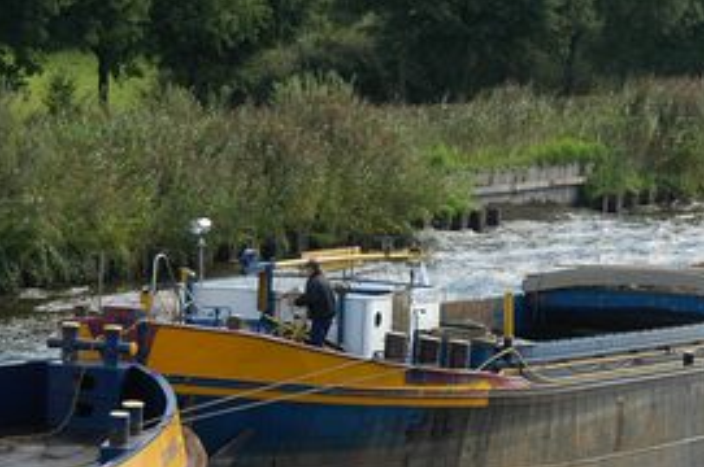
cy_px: 322
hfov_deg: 11.5
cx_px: 591
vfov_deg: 7.7
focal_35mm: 178
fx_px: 3475
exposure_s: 1/160
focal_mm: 65
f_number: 10
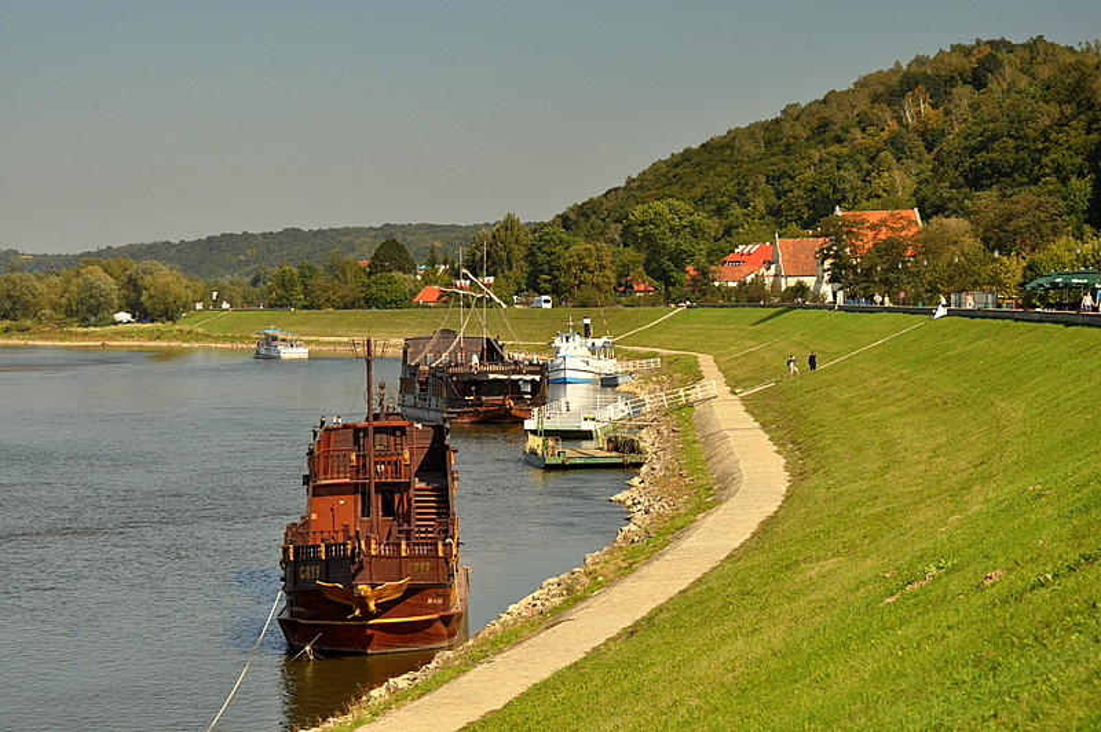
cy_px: 366
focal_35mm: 112
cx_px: 550
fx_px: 3438
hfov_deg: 18.2
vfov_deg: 12.2
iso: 200
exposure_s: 1/400
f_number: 5
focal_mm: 75
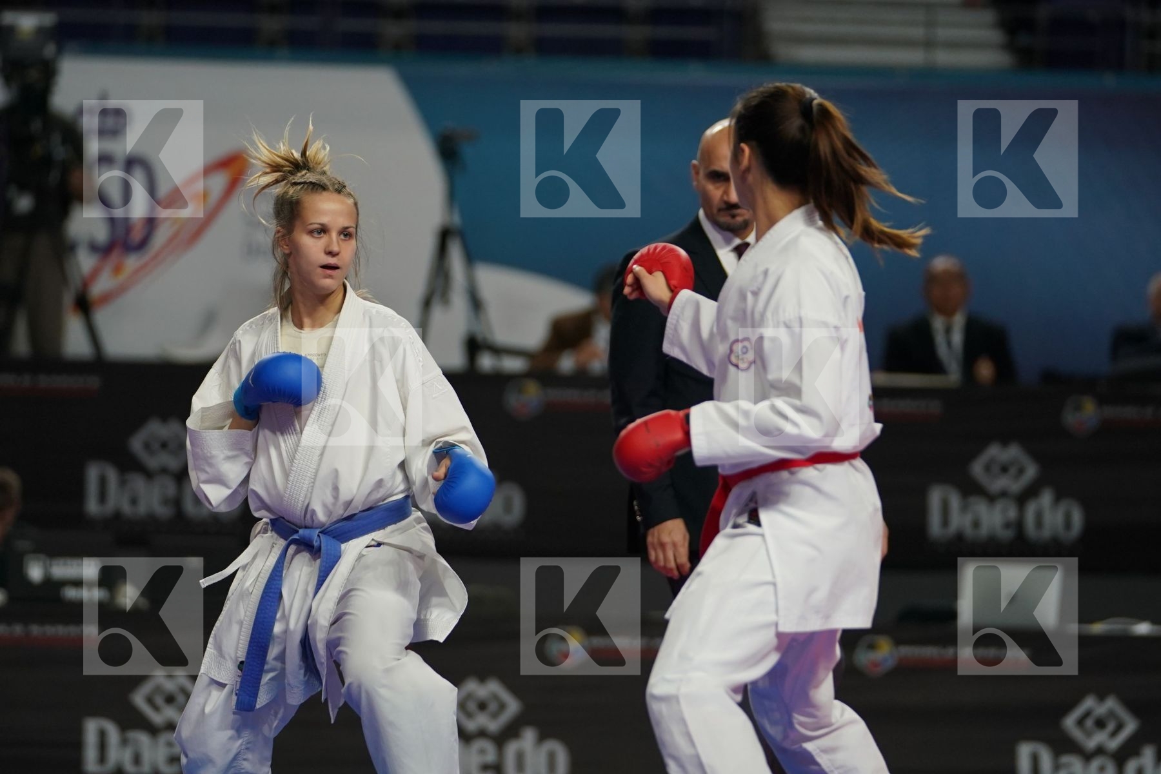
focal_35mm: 250
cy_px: 387
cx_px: 580
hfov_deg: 8.2
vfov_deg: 5.5
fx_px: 8062
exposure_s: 1/1000
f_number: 2.8
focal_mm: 167
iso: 1250
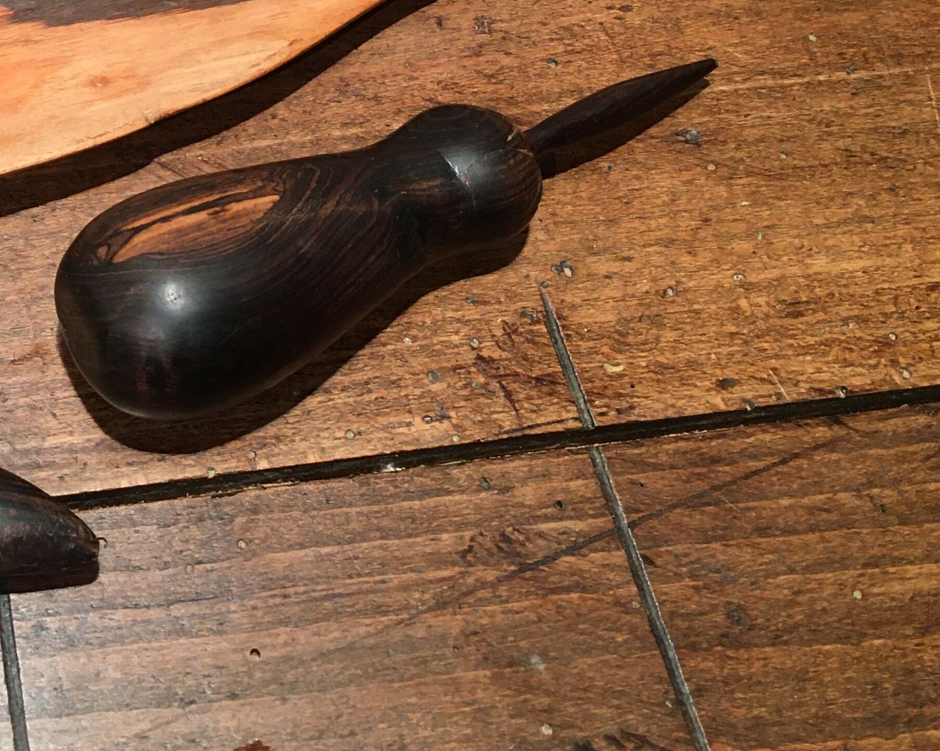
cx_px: 76
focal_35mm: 63
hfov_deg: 28.7
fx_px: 1752
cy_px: 70
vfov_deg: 23.5
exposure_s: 1/33
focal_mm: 4.15
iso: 125
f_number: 2.2
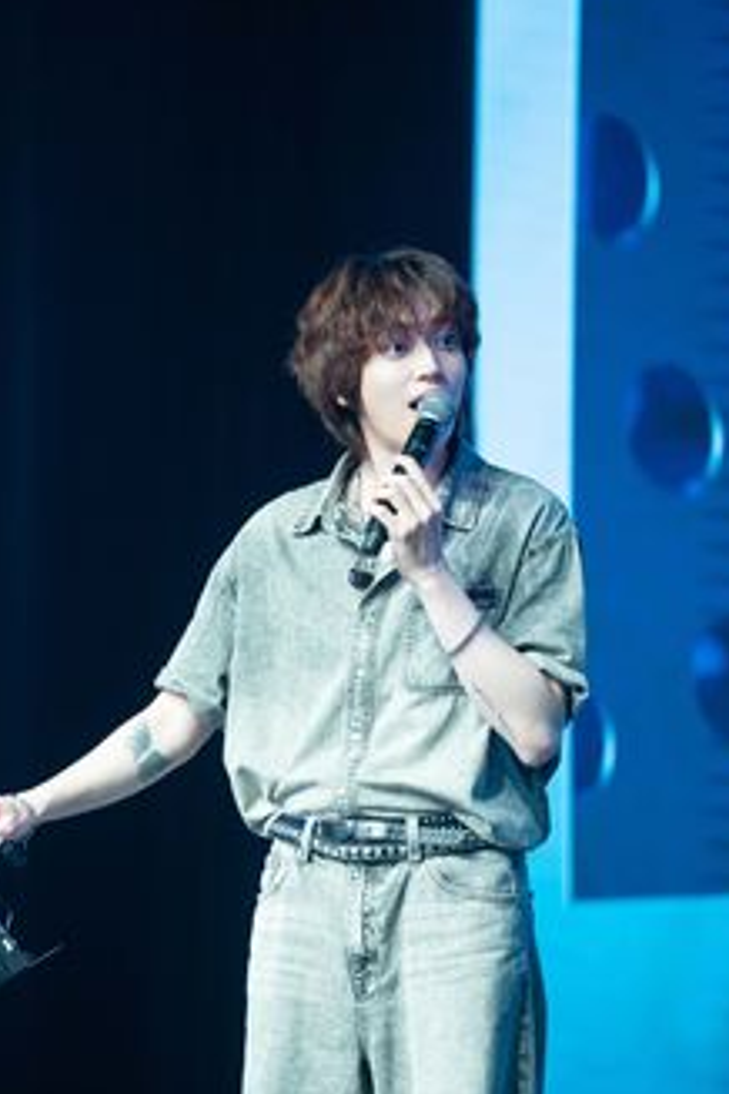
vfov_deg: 8.3
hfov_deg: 5.5
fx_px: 7532
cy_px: 682
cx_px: 261
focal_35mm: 248
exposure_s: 1/125
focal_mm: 180
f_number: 2.8
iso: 320
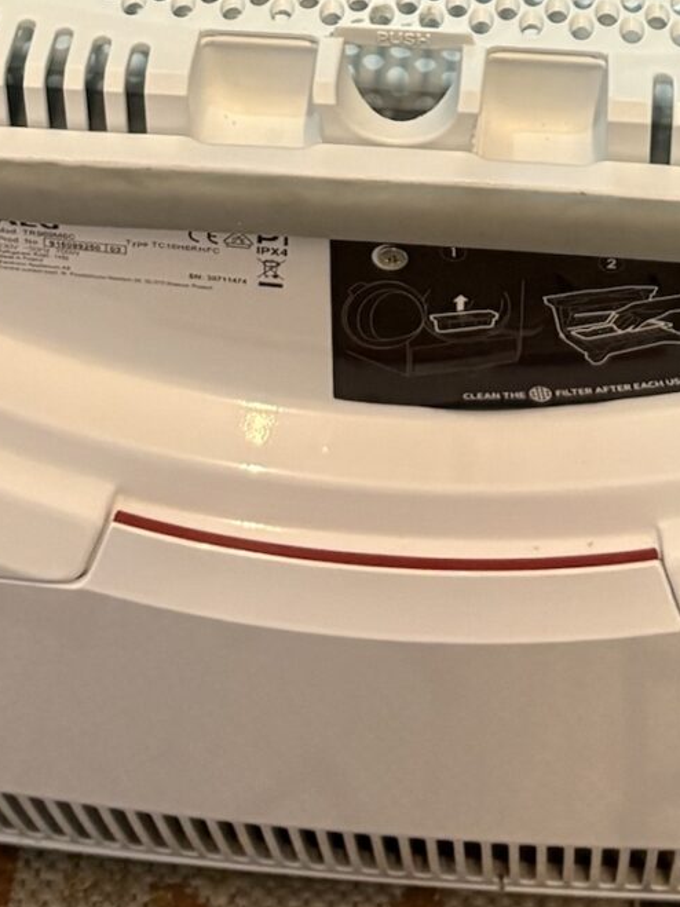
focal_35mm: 101
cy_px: -641
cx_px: 487
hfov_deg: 14.6
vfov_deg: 16.7
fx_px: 2646
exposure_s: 1/50
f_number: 1.6
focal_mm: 5.96
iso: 250
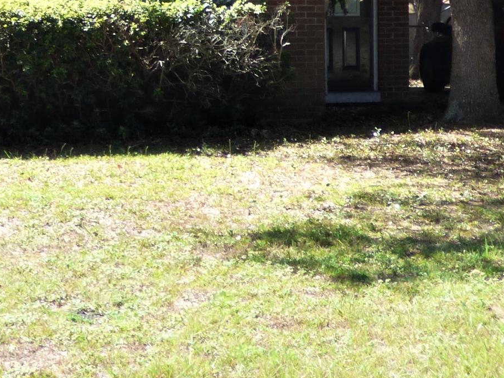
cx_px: 80
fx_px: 1965
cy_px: -16
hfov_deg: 14.5
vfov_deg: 10.9
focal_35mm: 135
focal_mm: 7.07
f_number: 3.6
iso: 100
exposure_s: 1/250
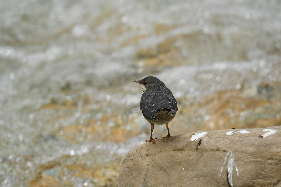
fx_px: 5362
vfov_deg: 2.0
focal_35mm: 687
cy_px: 87
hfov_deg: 3.0
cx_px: 132
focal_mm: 400
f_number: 5.6
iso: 450
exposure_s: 1/1000
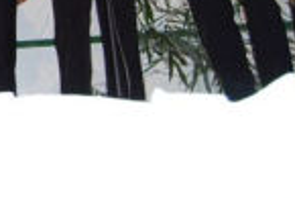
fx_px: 919
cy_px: -193
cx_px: -163
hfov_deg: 16.4
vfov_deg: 11.2
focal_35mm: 112
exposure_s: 1/60
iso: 200
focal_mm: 18
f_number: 3.5
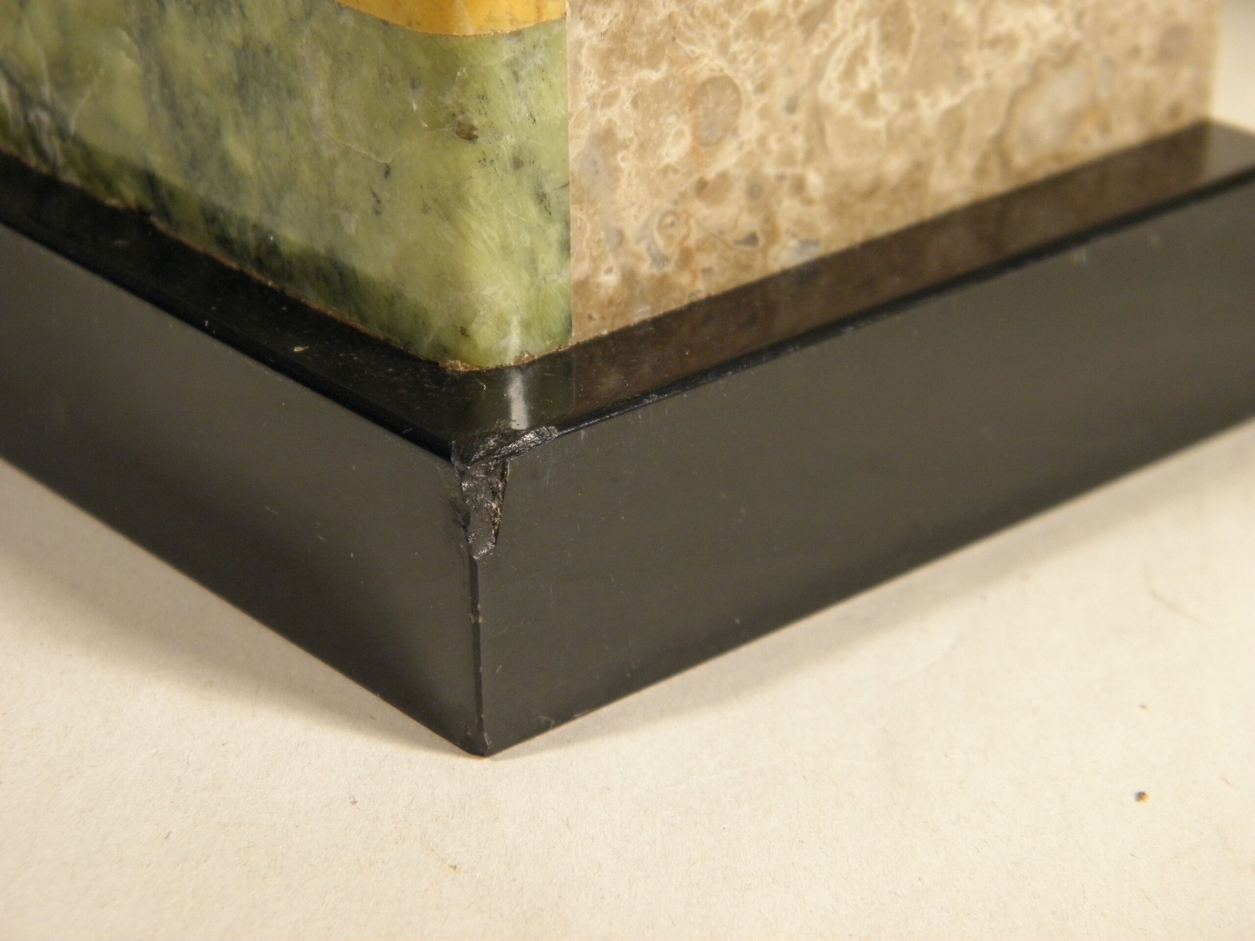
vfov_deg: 18.4
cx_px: 628
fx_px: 2900
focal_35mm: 80
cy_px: 470
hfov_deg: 24.4
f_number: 4.4
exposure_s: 1/40
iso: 200
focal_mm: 14.3
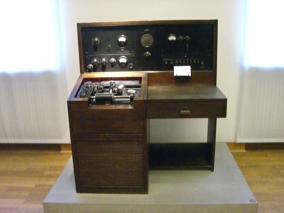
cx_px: 142
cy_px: 106
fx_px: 312
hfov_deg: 49.0
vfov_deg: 37.7
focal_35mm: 38
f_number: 2.7
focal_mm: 6.2
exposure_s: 1/30
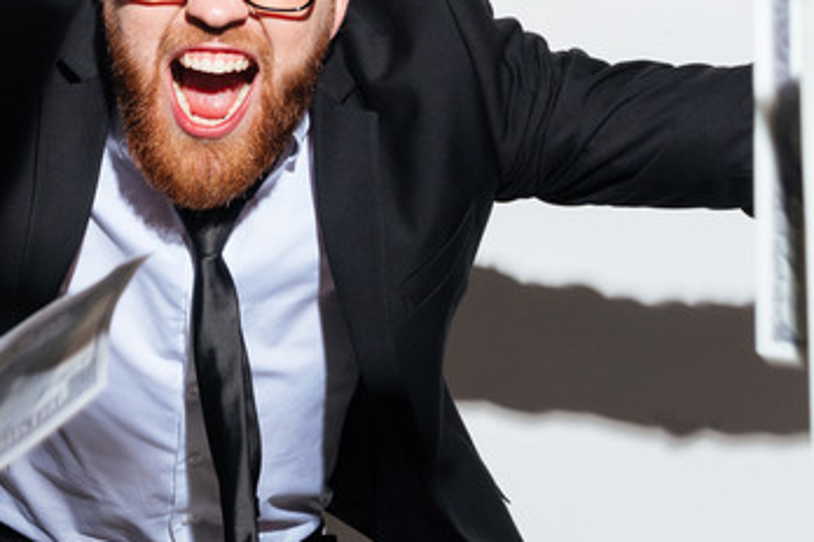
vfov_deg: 14.8
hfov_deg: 21.7
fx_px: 2080
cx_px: 112
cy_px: 146
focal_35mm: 92
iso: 100
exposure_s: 1/160
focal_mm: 32
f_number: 8
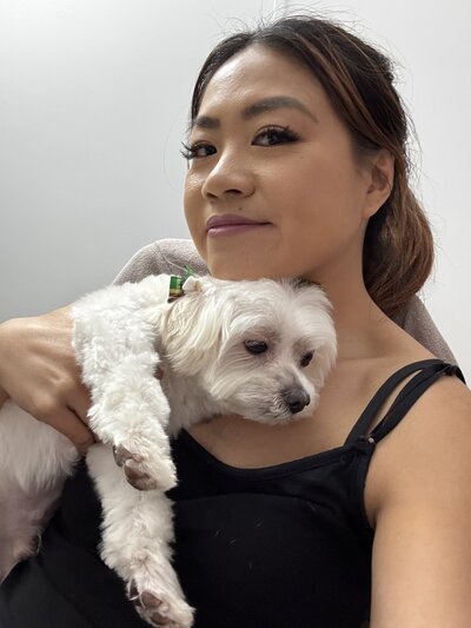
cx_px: 236
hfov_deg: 46.8
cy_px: 314
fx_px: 544
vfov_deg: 60.0
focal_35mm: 30
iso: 400
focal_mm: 2.69
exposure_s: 1/30
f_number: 1.9
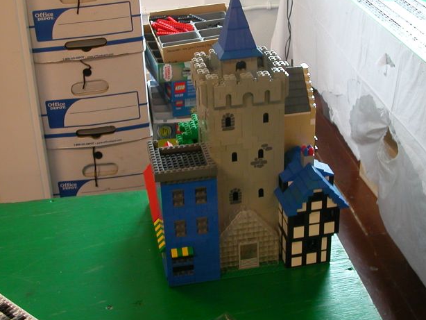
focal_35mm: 56
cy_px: 134
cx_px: 240
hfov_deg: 34.3
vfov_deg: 26.1
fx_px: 689
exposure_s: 1/12.5
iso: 100
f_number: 2.9
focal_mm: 6.6
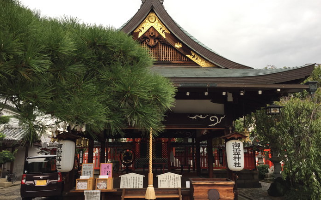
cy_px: 102
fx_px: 271
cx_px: 160
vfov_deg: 40.6
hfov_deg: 61.2
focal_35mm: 31
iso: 32
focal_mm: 4.15
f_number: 2.2
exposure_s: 1/120
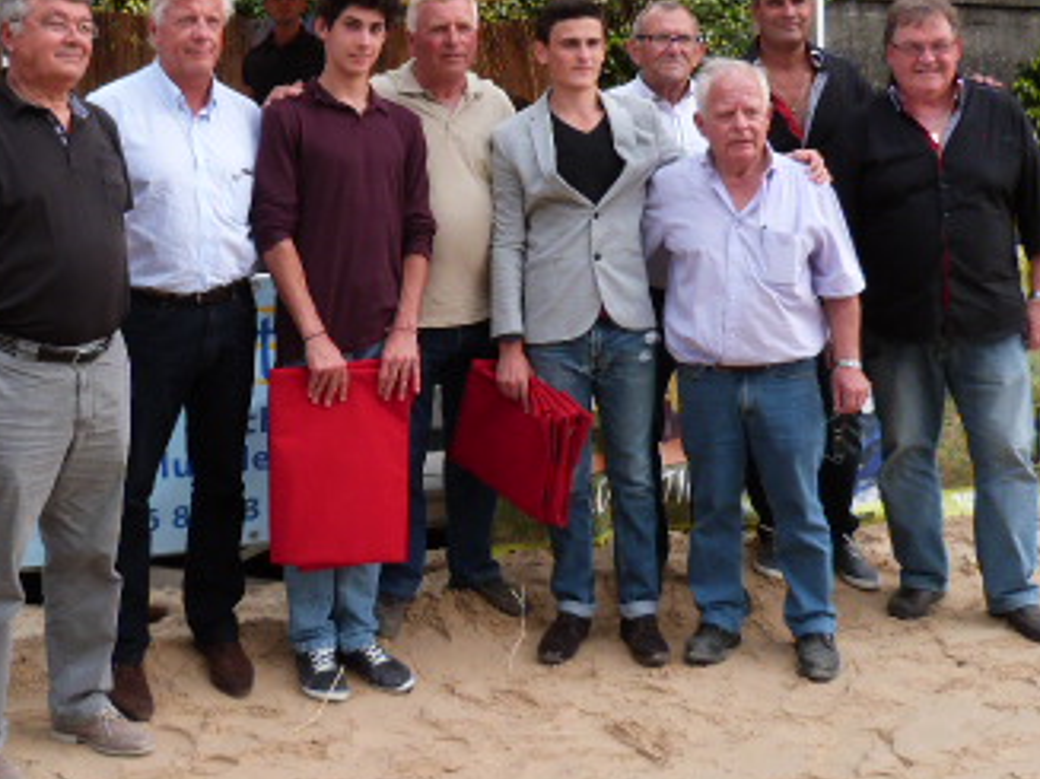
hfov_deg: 38.7
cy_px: 210
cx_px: 410
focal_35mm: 49
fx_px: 1472
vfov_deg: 29.3
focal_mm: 4.5
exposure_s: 1/100
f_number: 3.6
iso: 100
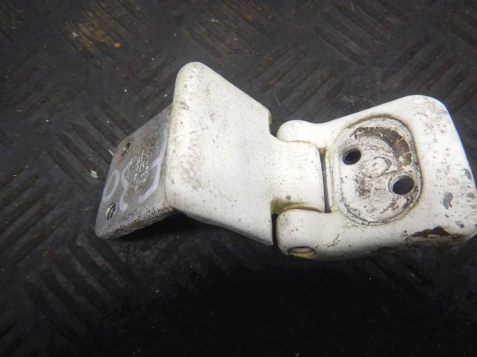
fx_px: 331
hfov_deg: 71.6
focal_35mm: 24
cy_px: 178
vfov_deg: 56.8
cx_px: 238
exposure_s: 1/30
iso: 180
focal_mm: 4.3
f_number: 2.8
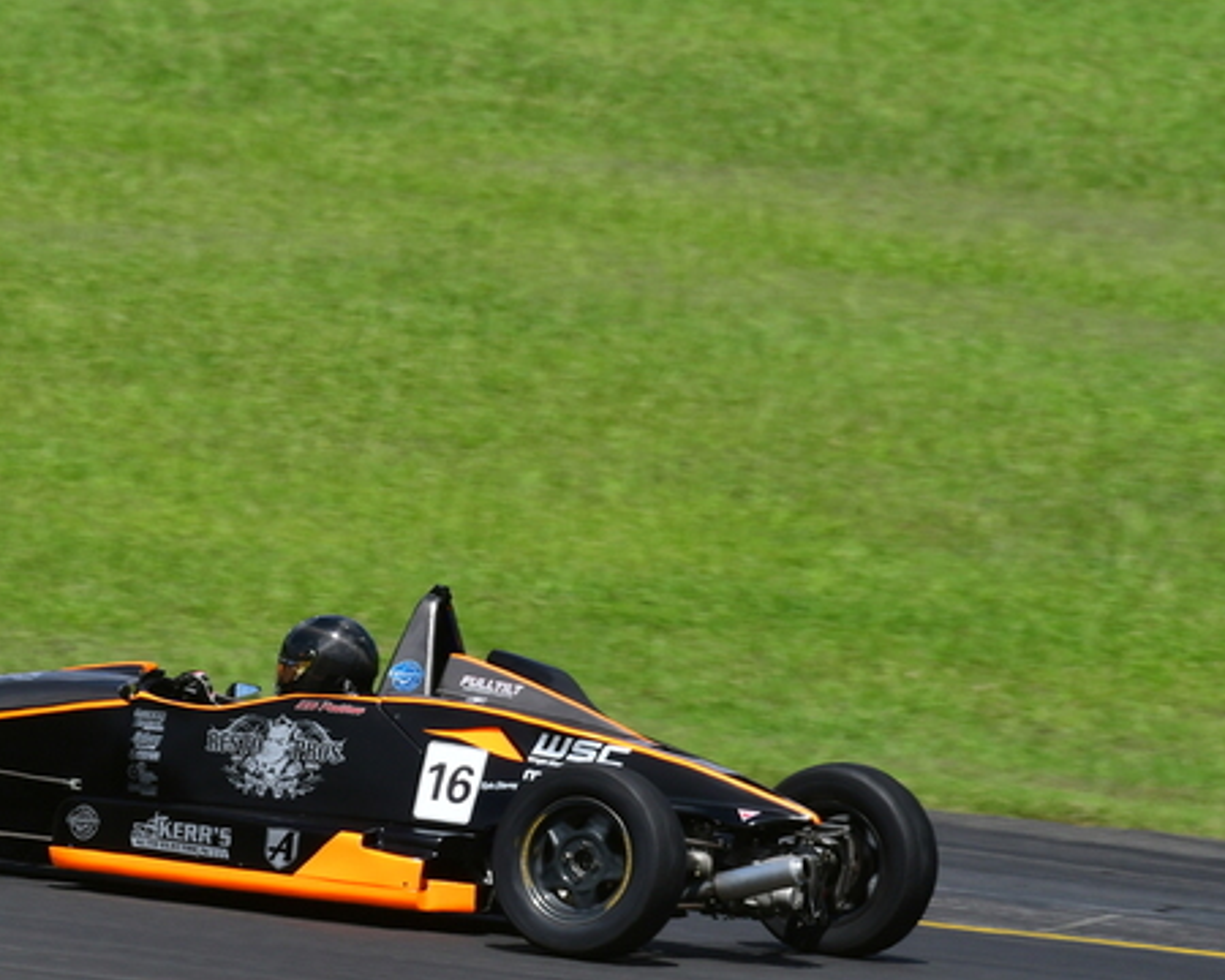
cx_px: 174
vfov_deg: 1.5
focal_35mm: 1050
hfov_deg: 1.8
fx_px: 38068
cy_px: 540
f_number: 11
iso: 320
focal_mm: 420
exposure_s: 1/640
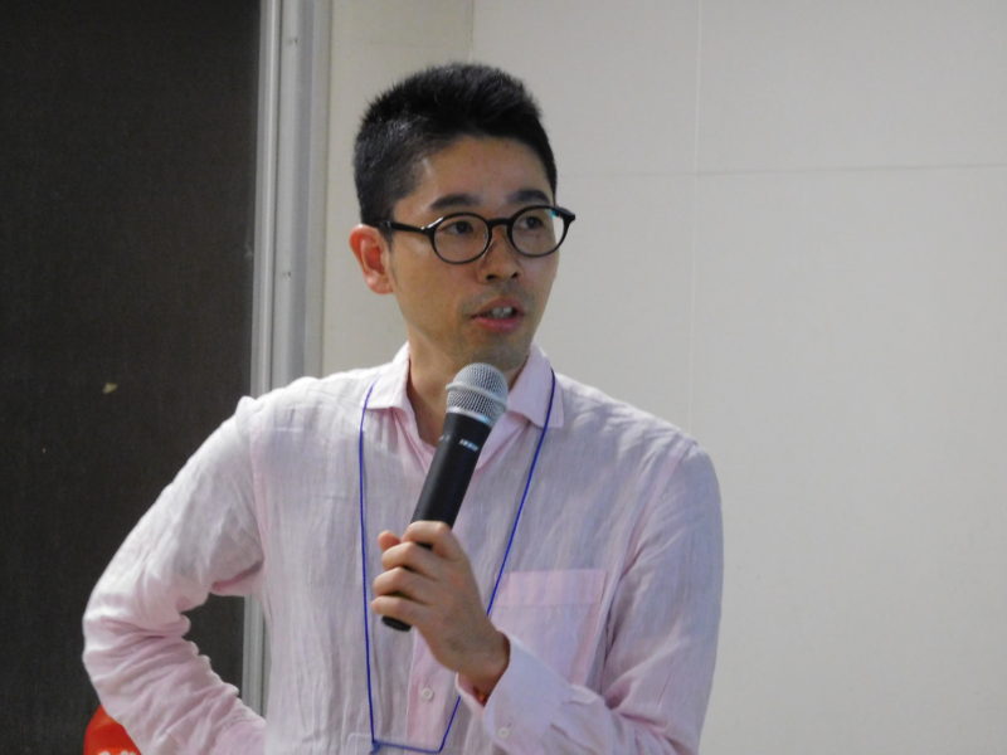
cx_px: 504
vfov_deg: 5.9
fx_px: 7273
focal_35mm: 250
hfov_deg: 7.9
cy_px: 378
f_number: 5.7
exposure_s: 1/25
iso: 800
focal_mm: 44.6
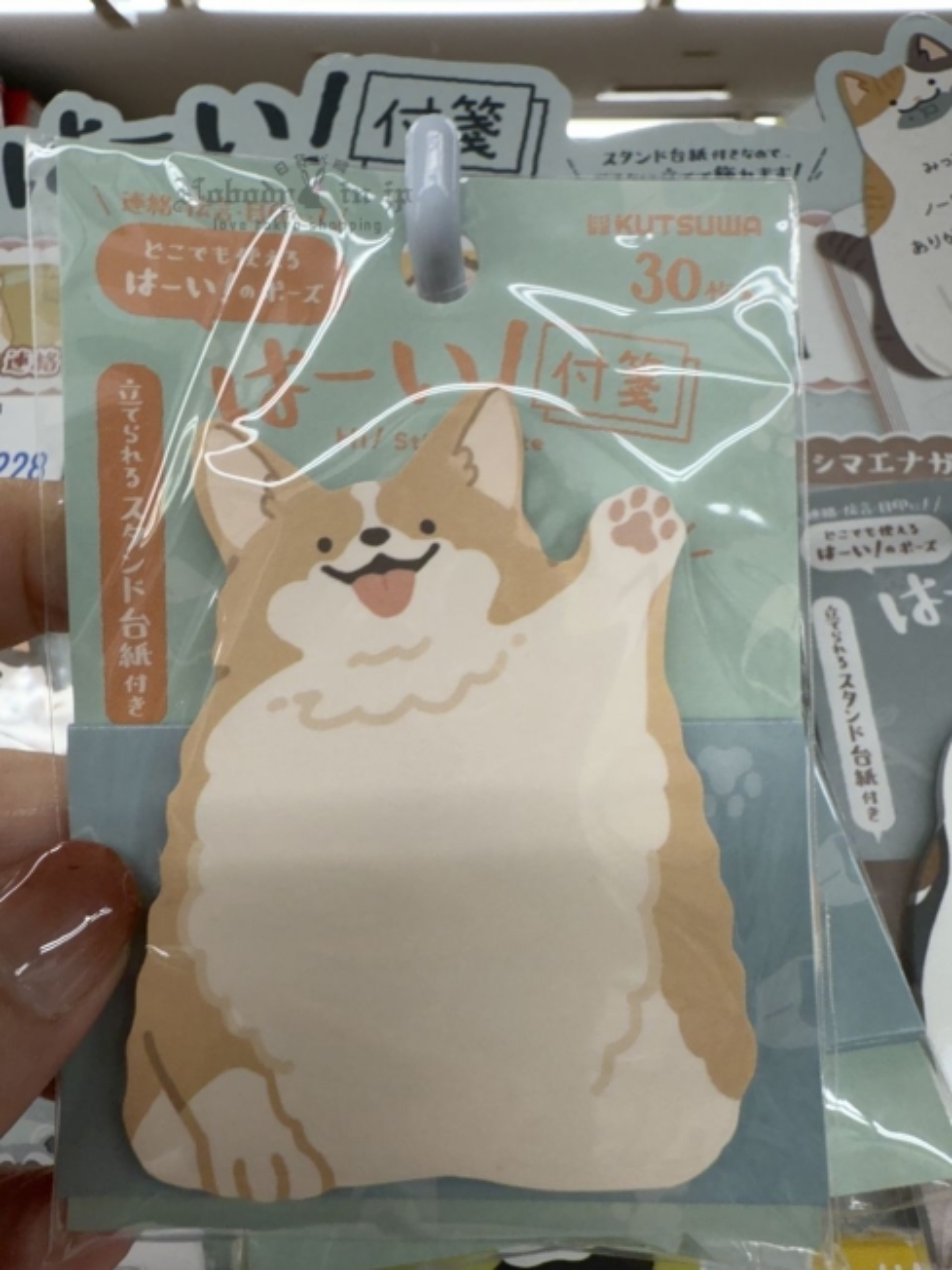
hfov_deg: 56.8
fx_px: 880
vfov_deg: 71.6
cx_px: 476
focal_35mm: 24
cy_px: 635
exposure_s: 1/113
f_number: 2.2
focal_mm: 2.22
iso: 40
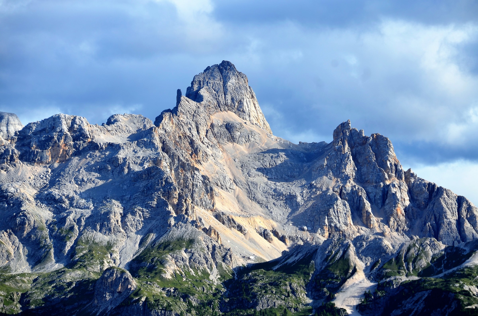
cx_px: 239
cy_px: 158
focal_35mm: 165
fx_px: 2186
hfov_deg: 12.5
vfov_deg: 8.3
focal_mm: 110
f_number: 8
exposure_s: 1/250
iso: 100
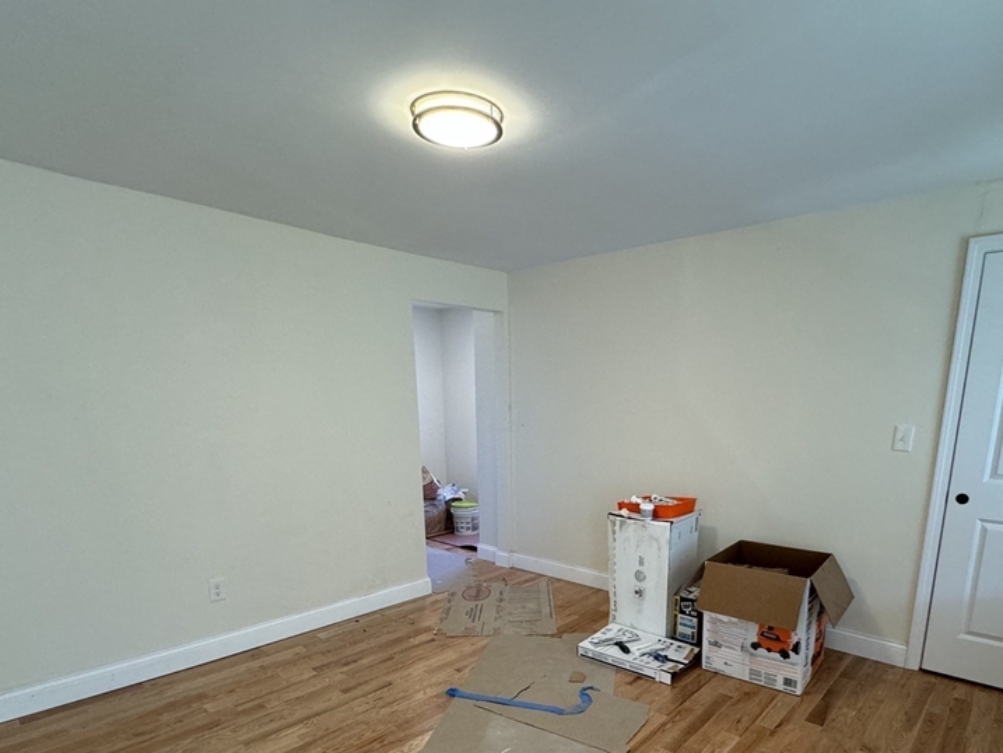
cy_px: 526
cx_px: 575
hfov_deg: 81.2
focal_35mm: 20
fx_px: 580
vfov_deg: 63.6
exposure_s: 1/120
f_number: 2.2
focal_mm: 2.22
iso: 250
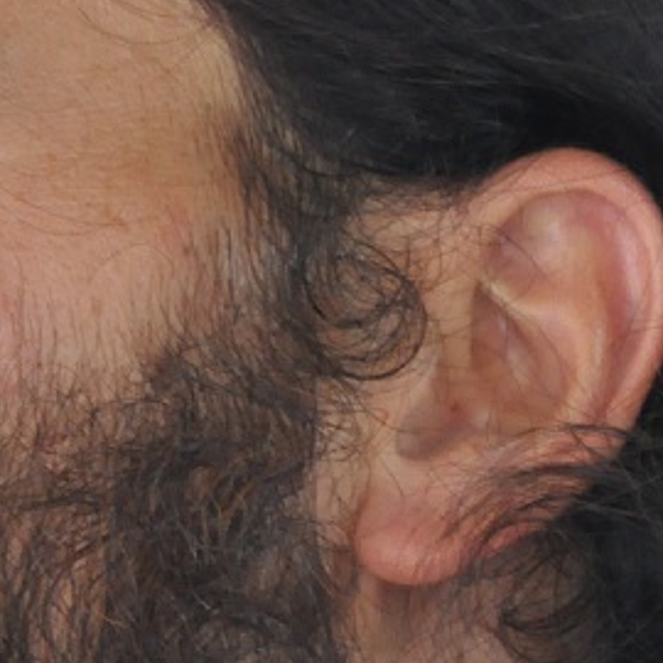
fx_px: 24594
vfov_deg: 1.5
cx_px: 194
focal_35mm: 1135
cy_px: 442
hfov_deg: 1.5
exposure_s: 1/125
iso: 1100
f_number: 5.6
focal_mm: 200
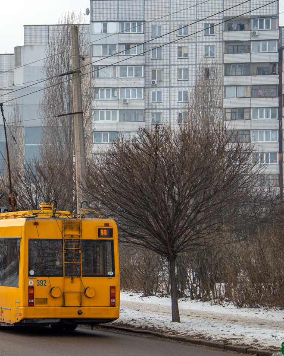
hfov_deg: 13.8
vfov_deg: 17.3
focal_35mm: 111
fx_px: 1166
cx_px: 42
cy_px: 179
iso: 200
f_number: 7.1
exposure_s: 1/640
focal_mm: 52
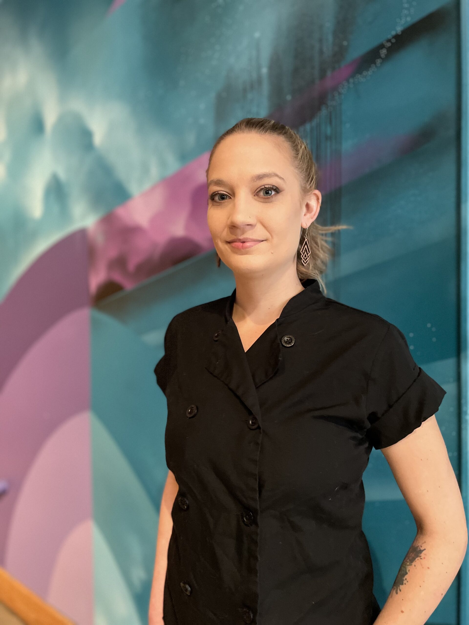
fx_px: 470
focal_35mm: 26
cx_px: 234
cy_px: 312
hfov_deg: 53.1
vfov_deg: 67.3
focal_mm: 4.2
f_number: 1.6
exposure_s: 1/30
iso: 640
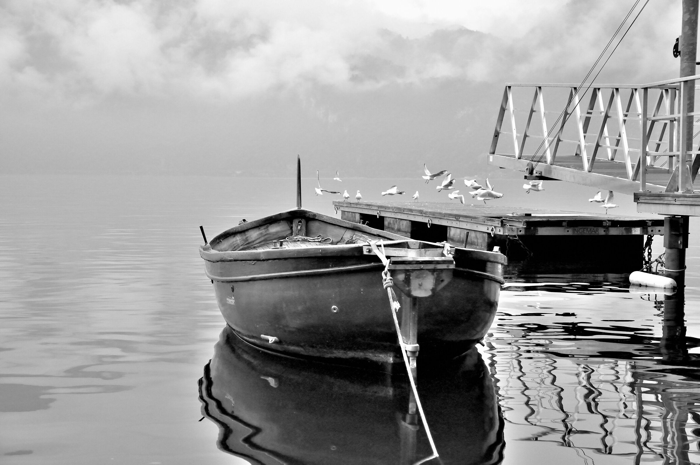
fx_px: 1223
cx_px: 350
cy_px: 232
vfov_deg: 21.5
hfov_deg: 31.9
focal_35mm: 63
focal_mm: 42
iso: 1000
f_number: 4.8
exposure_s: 1/800
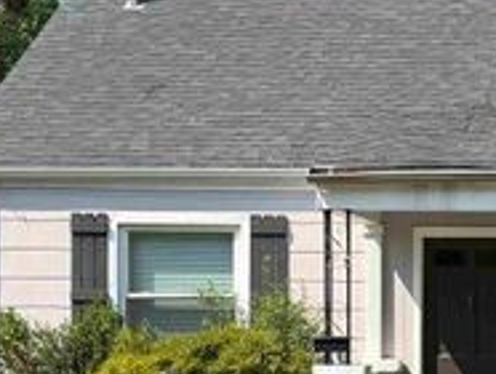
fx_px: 1851
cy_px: 349
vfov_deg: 11.4
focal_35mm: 129
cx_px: 587
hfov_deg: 14.8
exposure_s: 1/2208
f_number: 1.78
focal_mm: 6.76
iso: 64
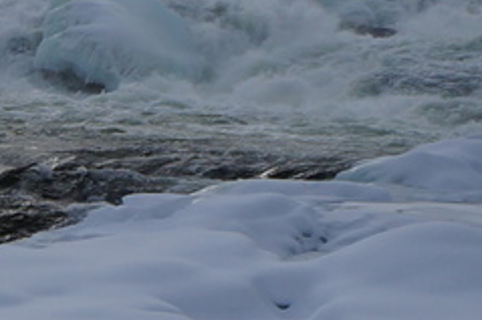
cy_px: 358
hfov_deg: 11.9
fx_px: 2114
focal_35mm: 158
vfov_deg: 8.6
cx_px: -409
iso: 200
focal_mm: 18
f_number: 13
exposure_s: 1/500
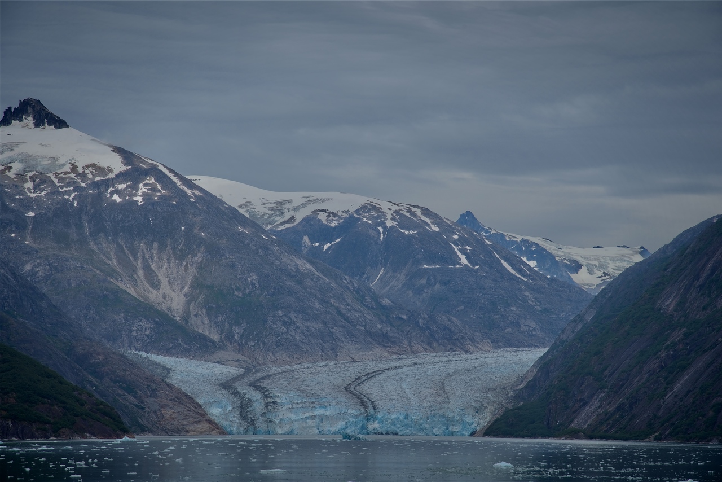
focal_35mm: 120
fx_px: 2407
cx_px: 361
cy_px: 241
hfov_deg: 17.1
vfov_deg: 11.4
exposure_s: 1/320
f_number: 9
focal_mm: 120
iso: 100
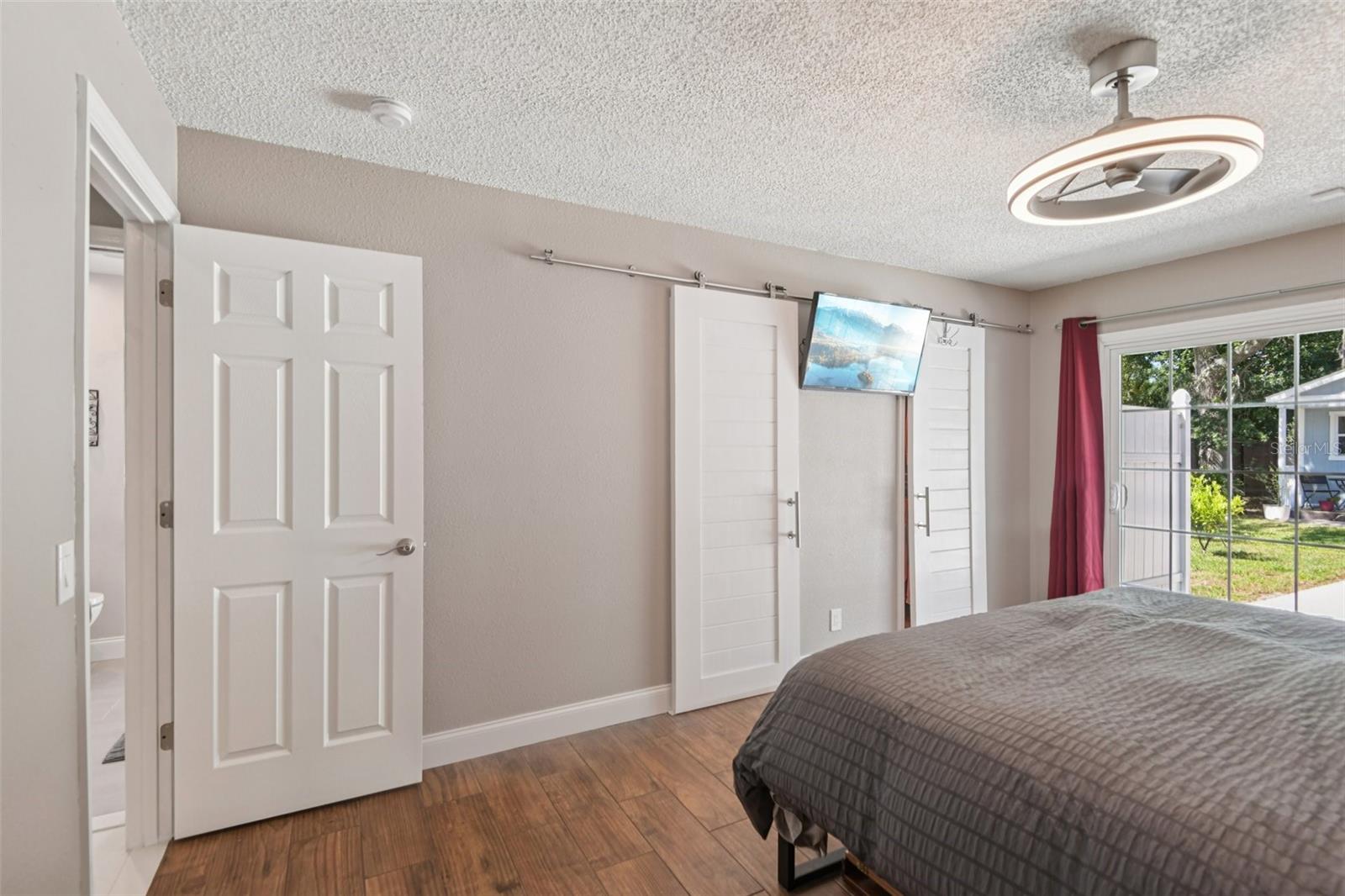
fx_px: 598
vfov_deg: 73.7
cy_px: 448
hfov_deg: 96.7
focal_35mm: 16
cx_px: 672
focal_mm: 16
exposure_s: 1/8
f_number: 8
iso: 400
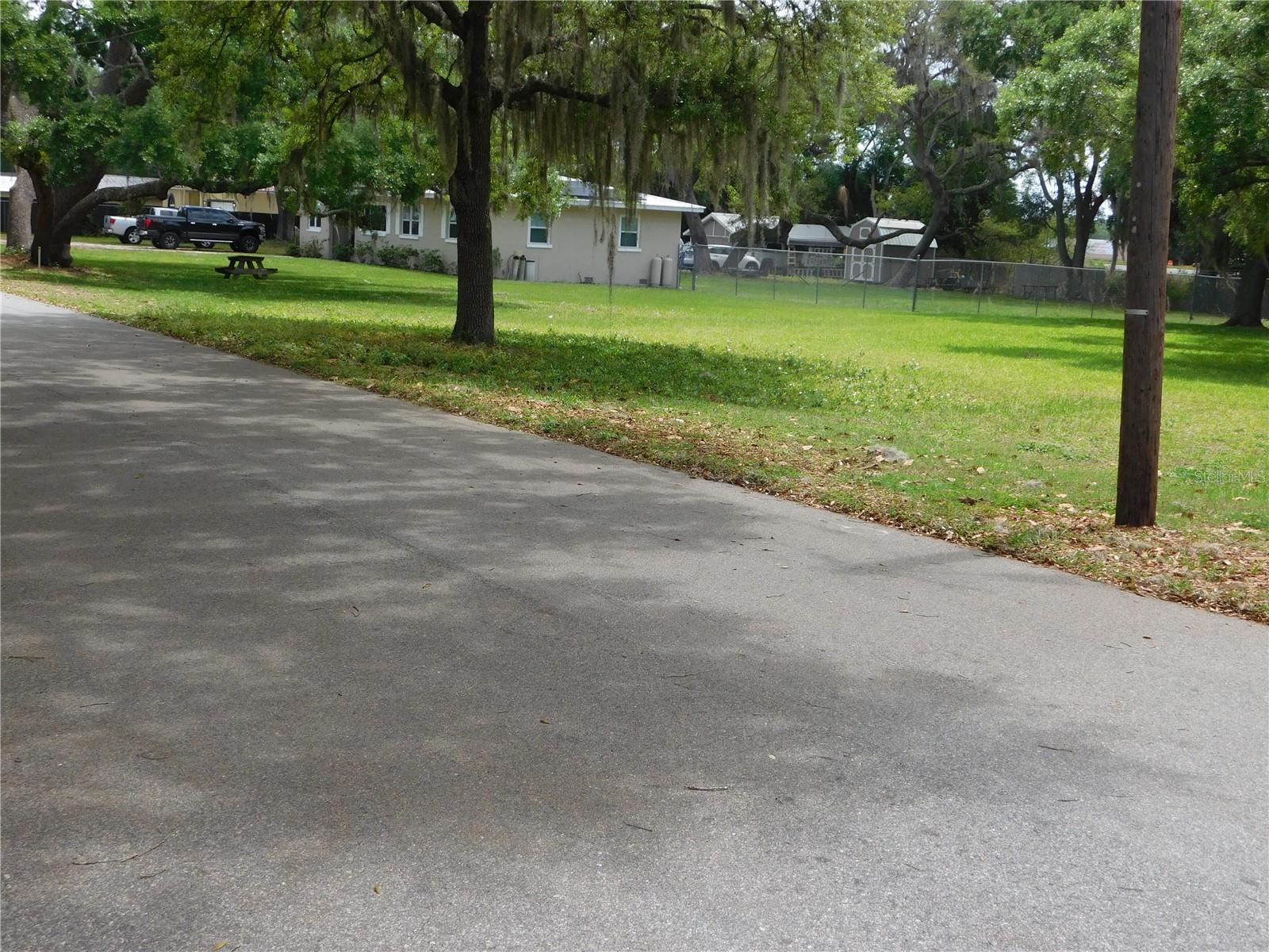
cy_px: 476
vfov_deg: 32.2
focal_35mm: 45
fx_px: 1650
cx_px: 634
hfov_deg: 42.1
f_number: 3.7
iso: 125
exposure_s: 1/640
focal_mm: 8
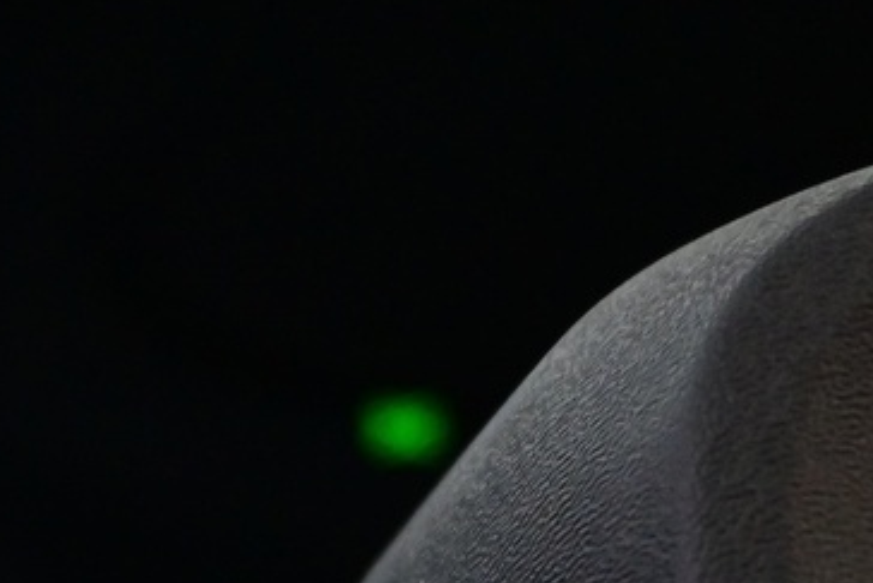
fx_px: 3402
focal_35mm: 140
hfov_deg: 13.9
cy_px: 1276
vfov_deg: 9.0
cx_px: -369
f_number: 4
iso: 2200
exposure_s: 1/30
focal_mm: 21
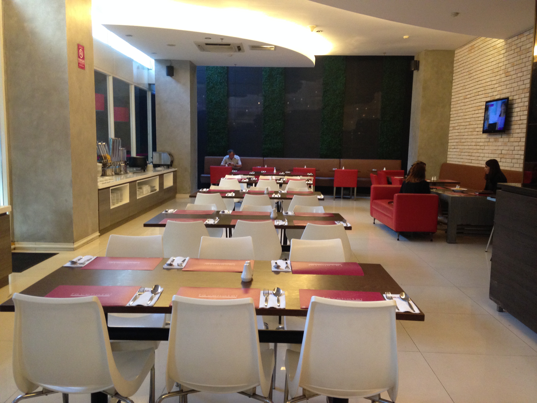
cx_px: 268
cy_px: 202
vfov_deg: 42.9
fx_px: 512
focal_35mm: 33
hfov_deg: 55.4
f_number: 2.4
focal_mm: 4.12
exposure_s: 1/20
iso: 200
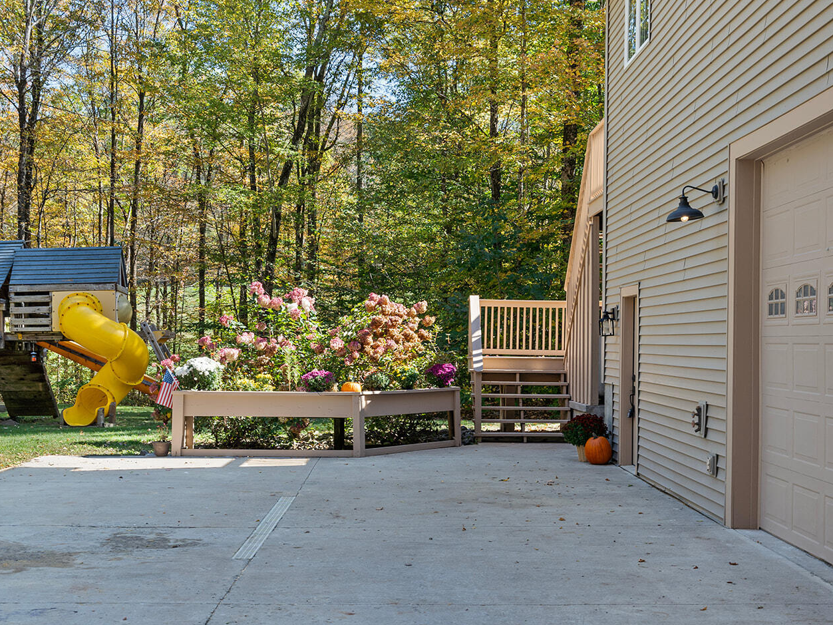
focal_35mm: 43
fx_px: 1035
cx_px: 397
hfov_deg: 43.8
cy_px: 347
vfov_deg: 33.6
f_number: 8
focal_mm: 35
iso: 160
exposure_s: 1/100
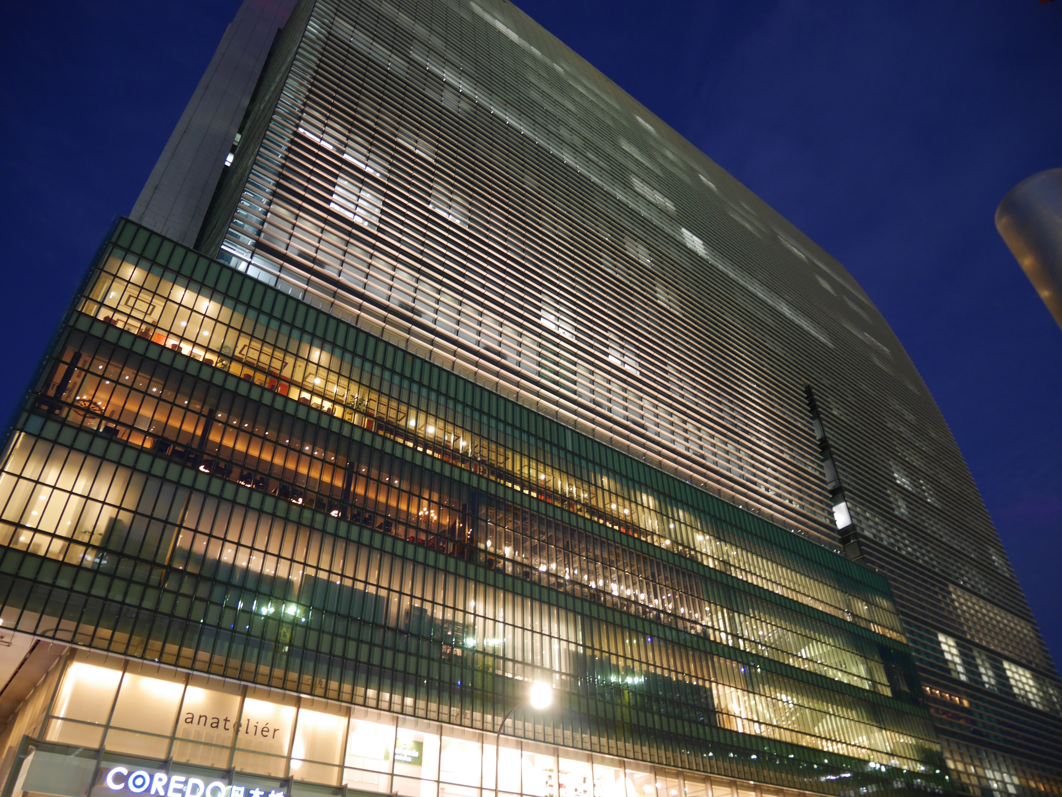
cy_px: 398
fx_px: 737
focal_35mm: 24
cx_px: 531
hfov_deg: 71.6
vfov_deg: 56.9
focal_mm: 12
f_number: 3.5
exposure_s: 1/3.2
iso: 400
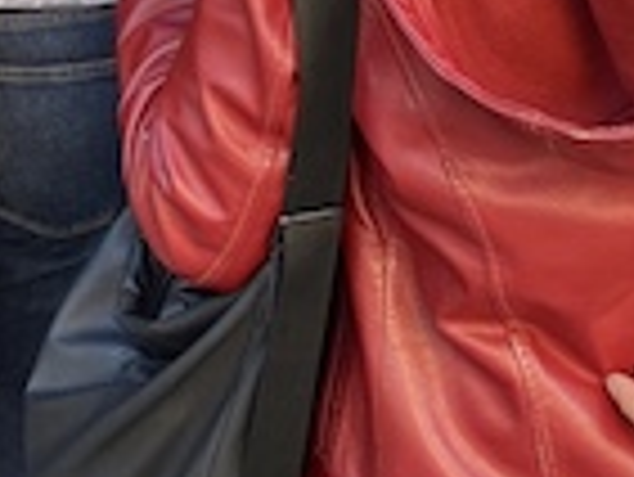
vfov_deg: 11.3
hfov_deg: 16.3
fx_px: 2200
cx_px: 162
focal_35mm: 120
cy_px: -448
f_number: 1.8
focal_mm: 4.25
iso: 50
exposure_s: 1/121
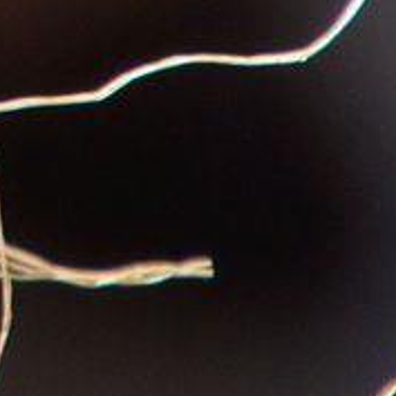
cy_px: -378
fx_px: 62552
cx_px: -604
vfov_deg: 0.4
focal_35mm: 4833
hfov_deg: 0.4
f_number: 6.3
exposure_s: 1/500
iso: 160
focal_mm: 280
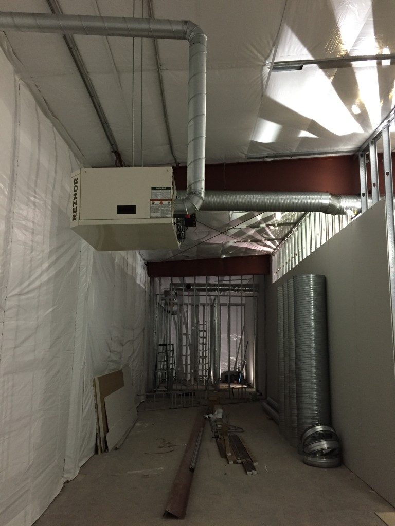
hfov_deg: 48.2
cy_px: 263
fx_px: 441
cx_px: 198
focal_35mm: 29
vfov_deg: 61.7
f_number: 2.2
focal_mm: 4.15
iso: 250
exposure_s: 1/24
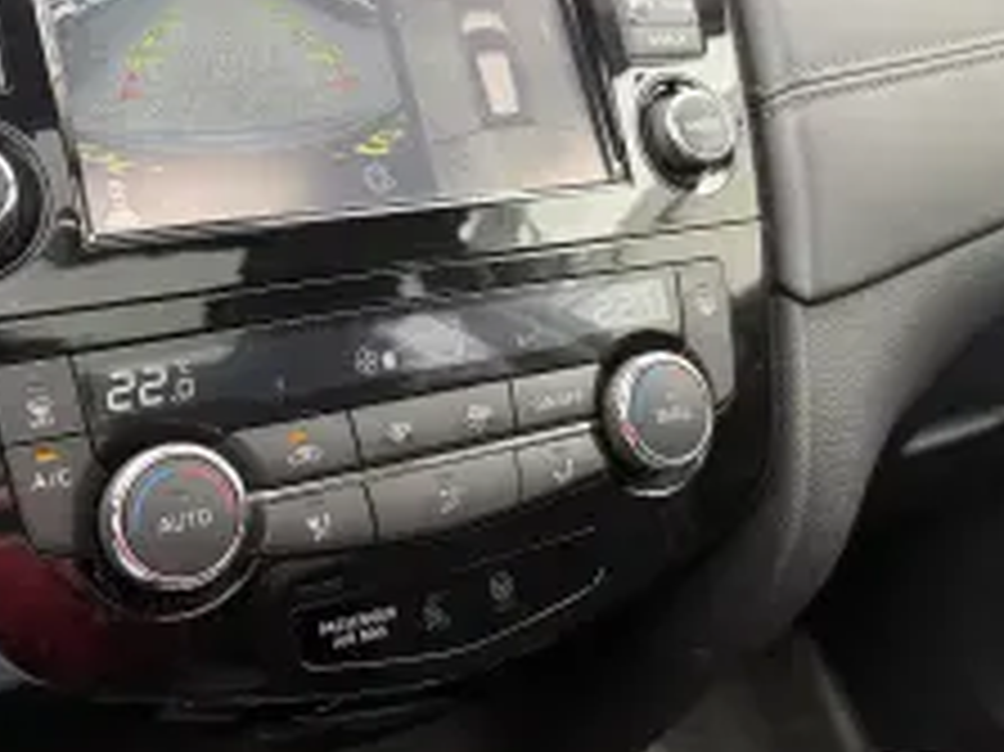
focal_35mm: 42
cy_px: 311
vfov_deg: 34.2
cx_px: 414
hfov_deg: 44.6
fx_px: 1218
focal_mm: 5.96
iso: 80
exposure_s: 1/121
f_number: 1.6
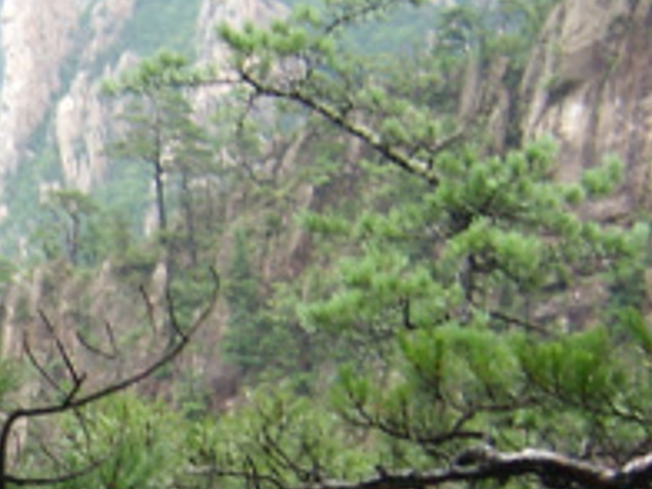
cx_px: -183
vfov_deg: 10.2
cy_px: 602
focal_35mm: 143
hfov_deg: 13.3
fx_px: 2693
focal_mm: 5.8
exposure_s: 1/40
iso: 50
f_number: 2.8
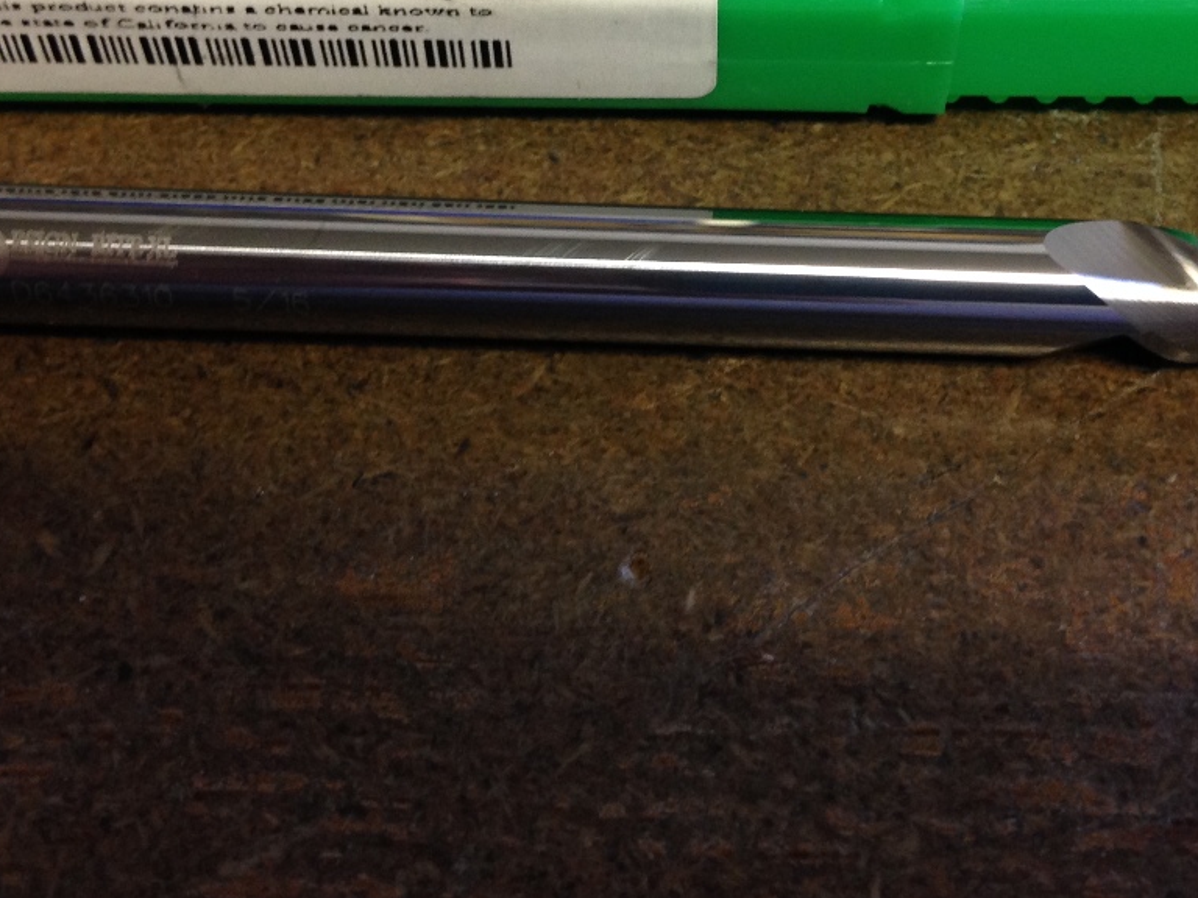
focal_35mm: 55
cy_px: 214
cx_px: 702
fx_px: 1903
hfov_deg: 34.8
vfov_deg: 26.2
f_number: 2.4
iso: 125
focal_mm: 4.12
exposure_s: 1/20
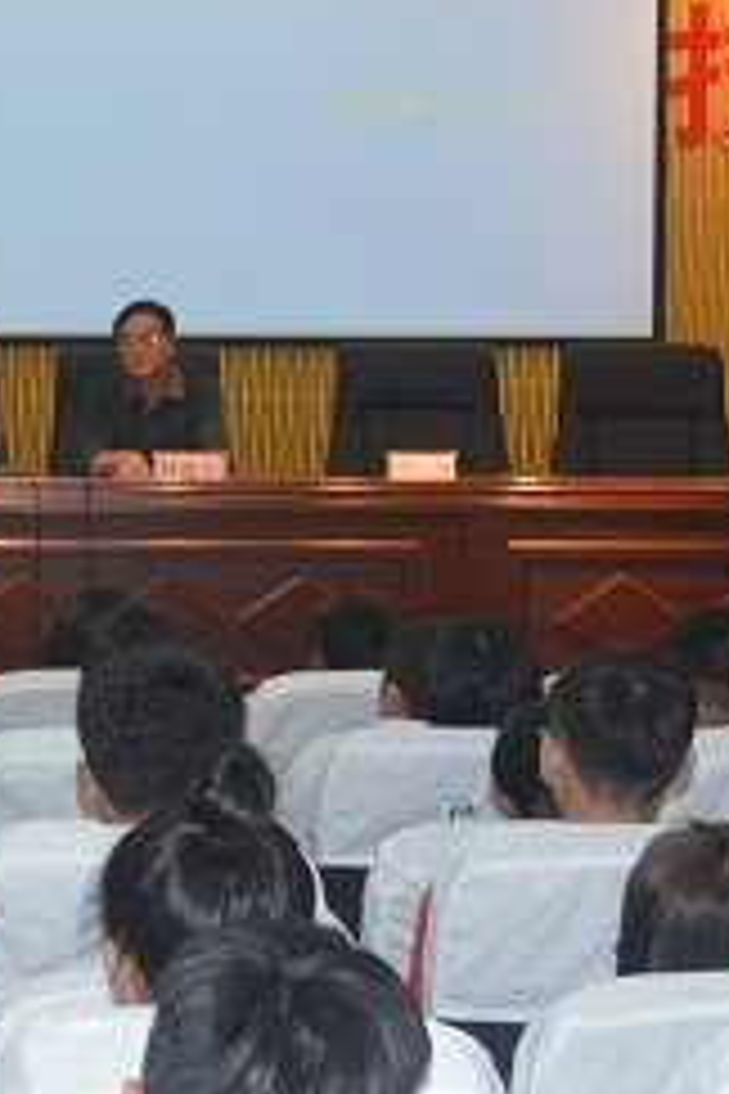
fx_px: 4313
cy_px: 383
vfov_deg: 14.4
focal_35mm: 142
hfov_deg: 9.6
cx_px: -56
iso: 1250
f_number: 5
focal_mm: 34
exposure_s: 1/60
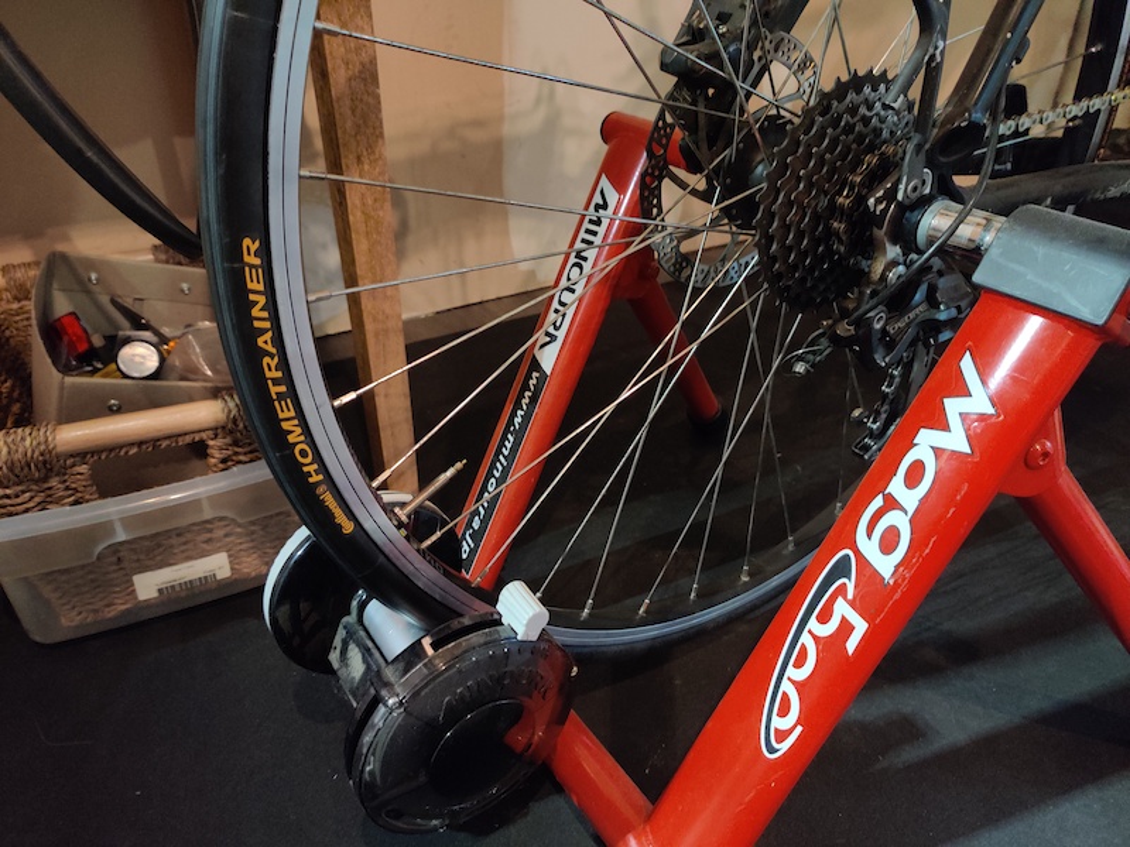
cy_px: 424
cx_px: 565
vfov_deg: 51.4
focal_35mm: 27
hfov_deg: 65.3
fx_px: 881
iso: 1250
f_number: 1.65
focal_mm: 4.75
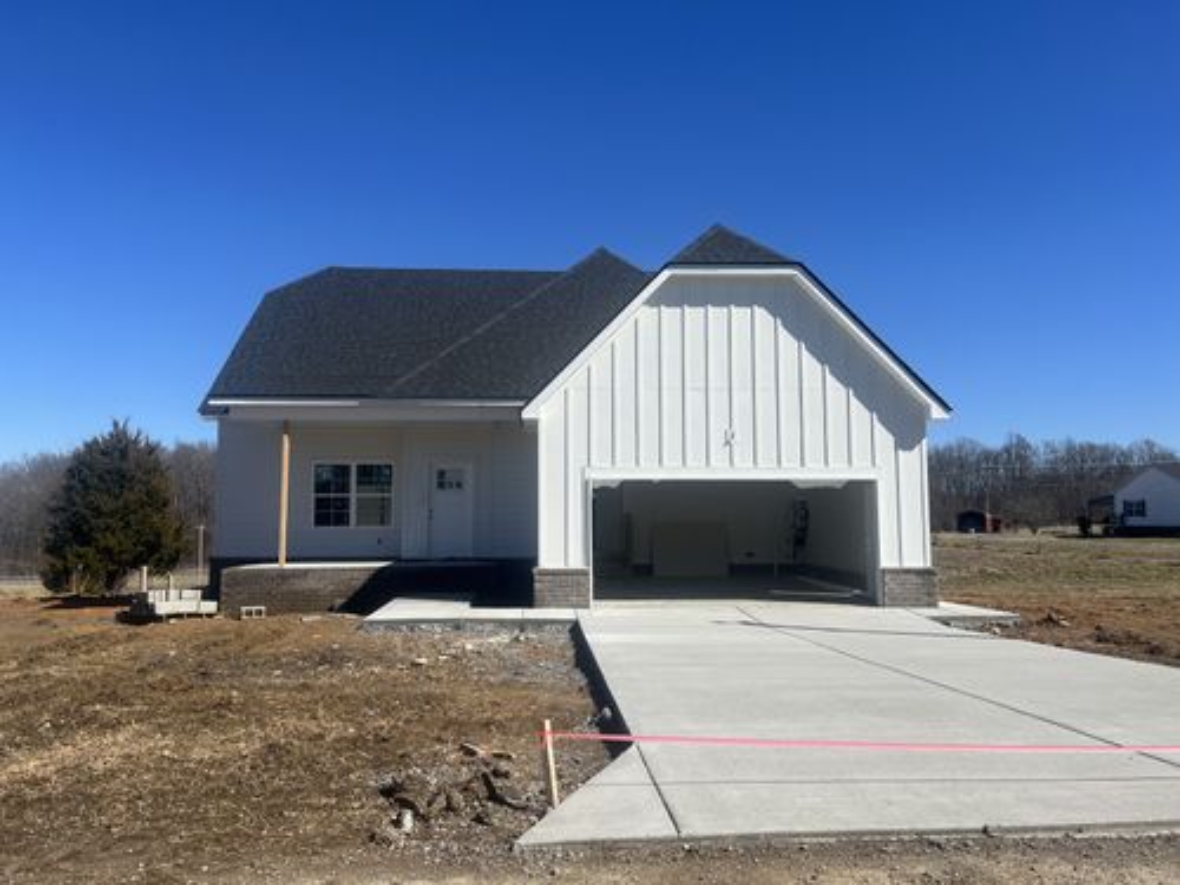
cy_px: 442
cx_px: 590
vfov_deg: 53.1
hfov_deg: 67.3
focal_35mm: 26
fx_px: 886
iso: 50
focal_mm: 5.7
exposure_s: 1/6211
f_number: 1.5
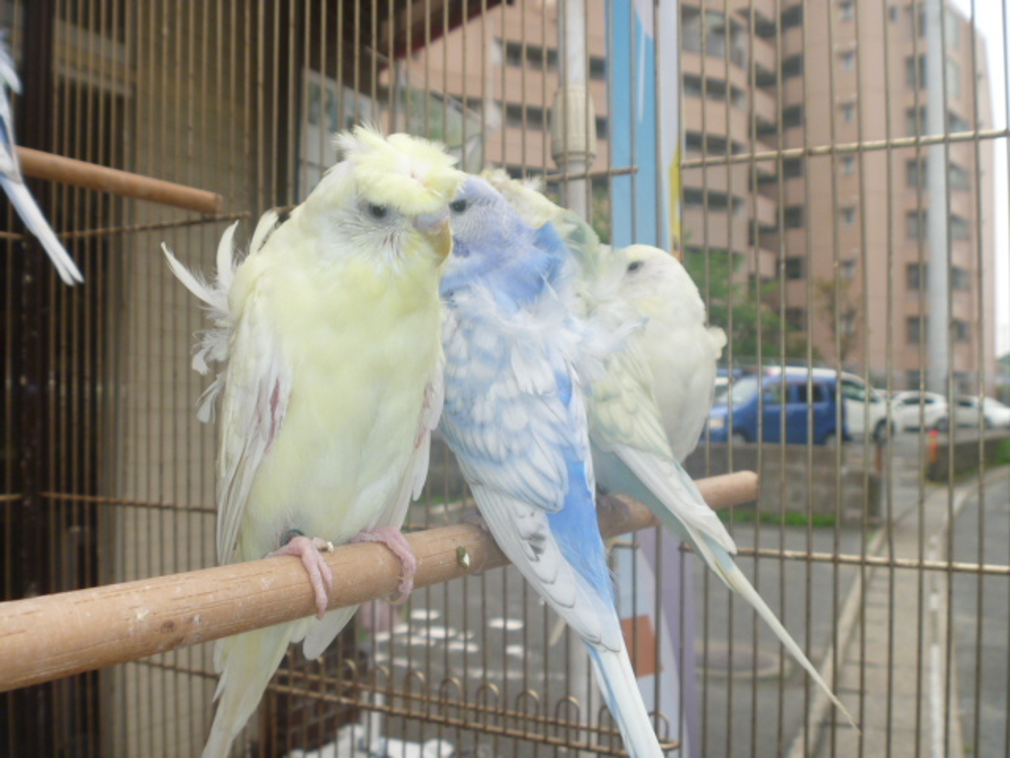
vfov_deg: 40.7
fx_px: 1021
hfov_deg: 52.6
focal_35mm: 35
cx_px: 505
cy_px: 379
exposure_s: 1/250
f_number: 3.5
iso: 100
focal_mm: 6.3
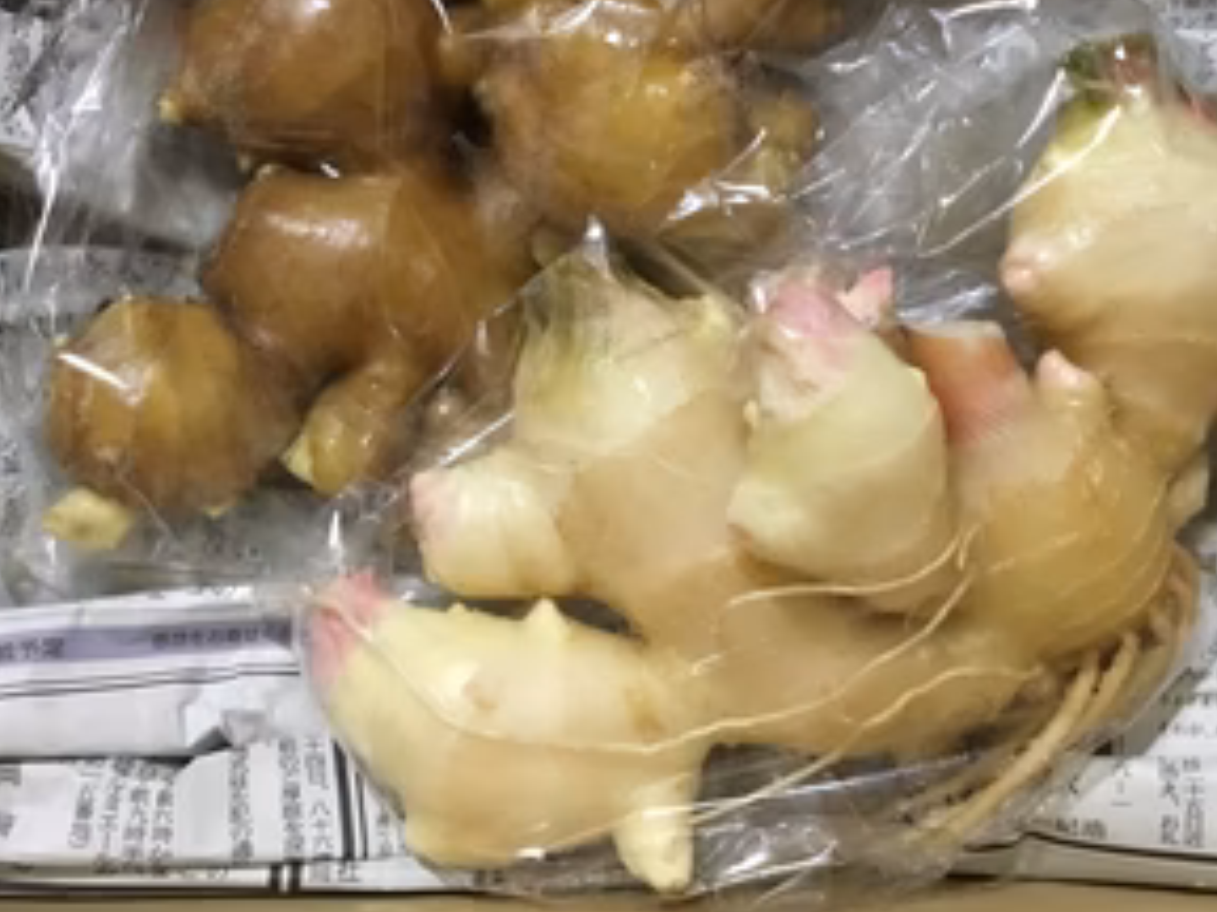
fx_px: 1512
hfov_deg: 43.7
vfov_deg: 33.3
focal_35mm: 43
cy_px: 296
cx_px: 710
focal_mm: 3.3
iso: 200
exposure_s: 1/15
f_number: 2.4
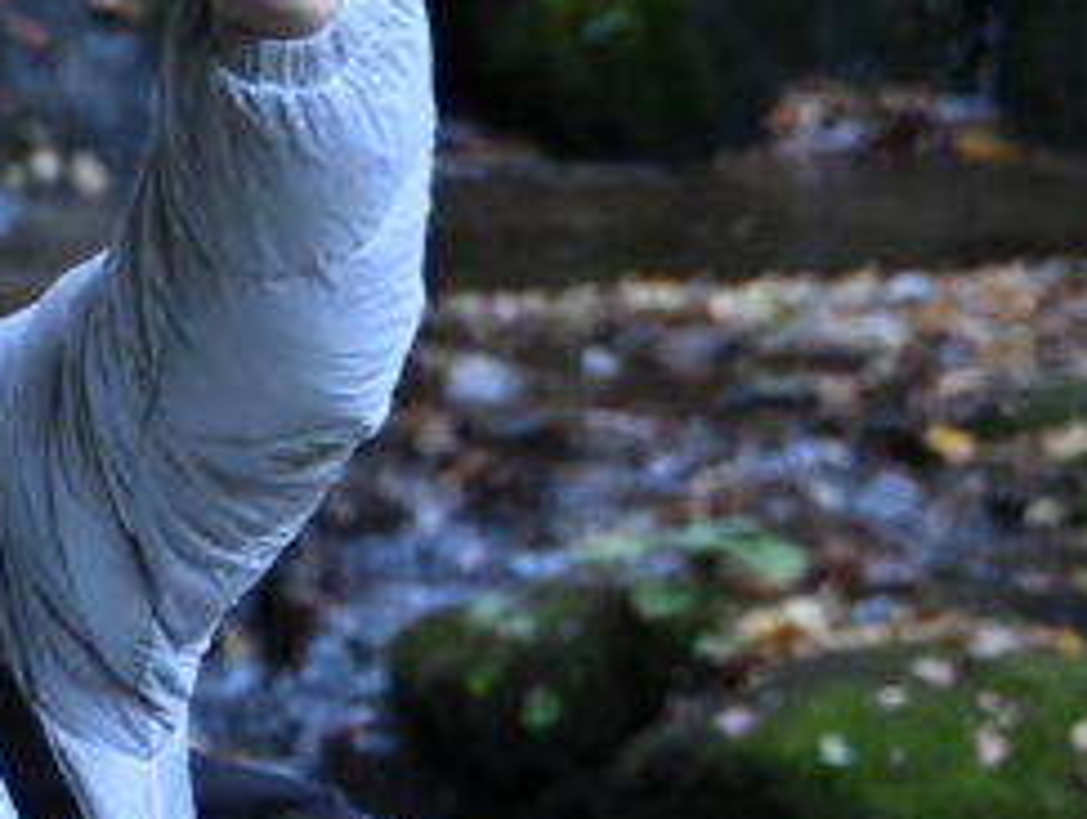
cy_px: 528
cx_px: -1011
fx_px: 8585
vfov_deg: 5.5
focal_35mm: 273
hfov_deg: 7.0
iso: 800
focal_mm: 45
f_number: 2.8
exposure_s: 1/320
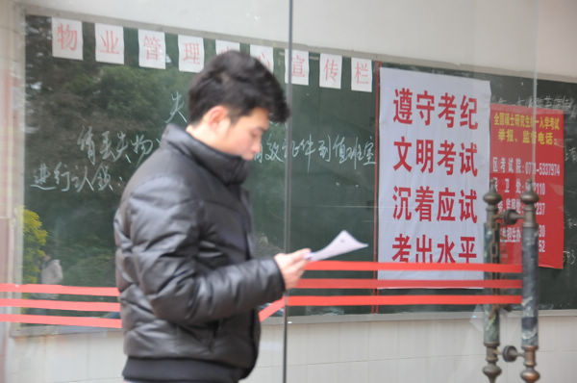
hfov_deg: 21.0
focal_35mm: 98
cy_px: 192
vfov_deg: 14.0
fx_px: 1560
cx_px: 288
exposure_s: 1/125
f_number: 5
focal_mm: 65
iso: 1600
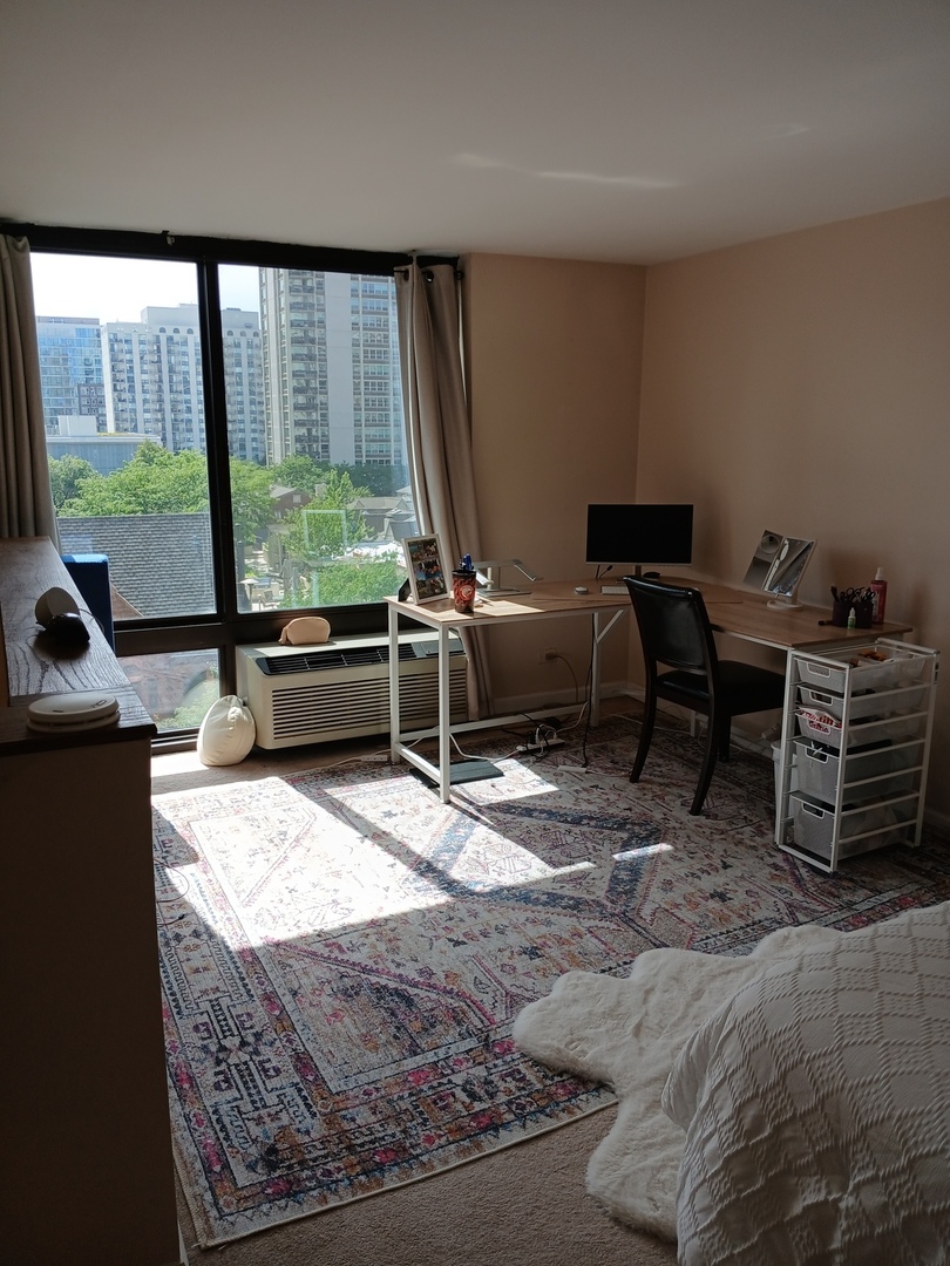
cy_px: 633
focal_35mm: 26
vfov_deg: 67.3
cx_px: 475
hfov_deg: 53.1
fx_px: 951
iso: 20
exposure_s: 1/128
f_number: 1.8
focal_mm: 3.98
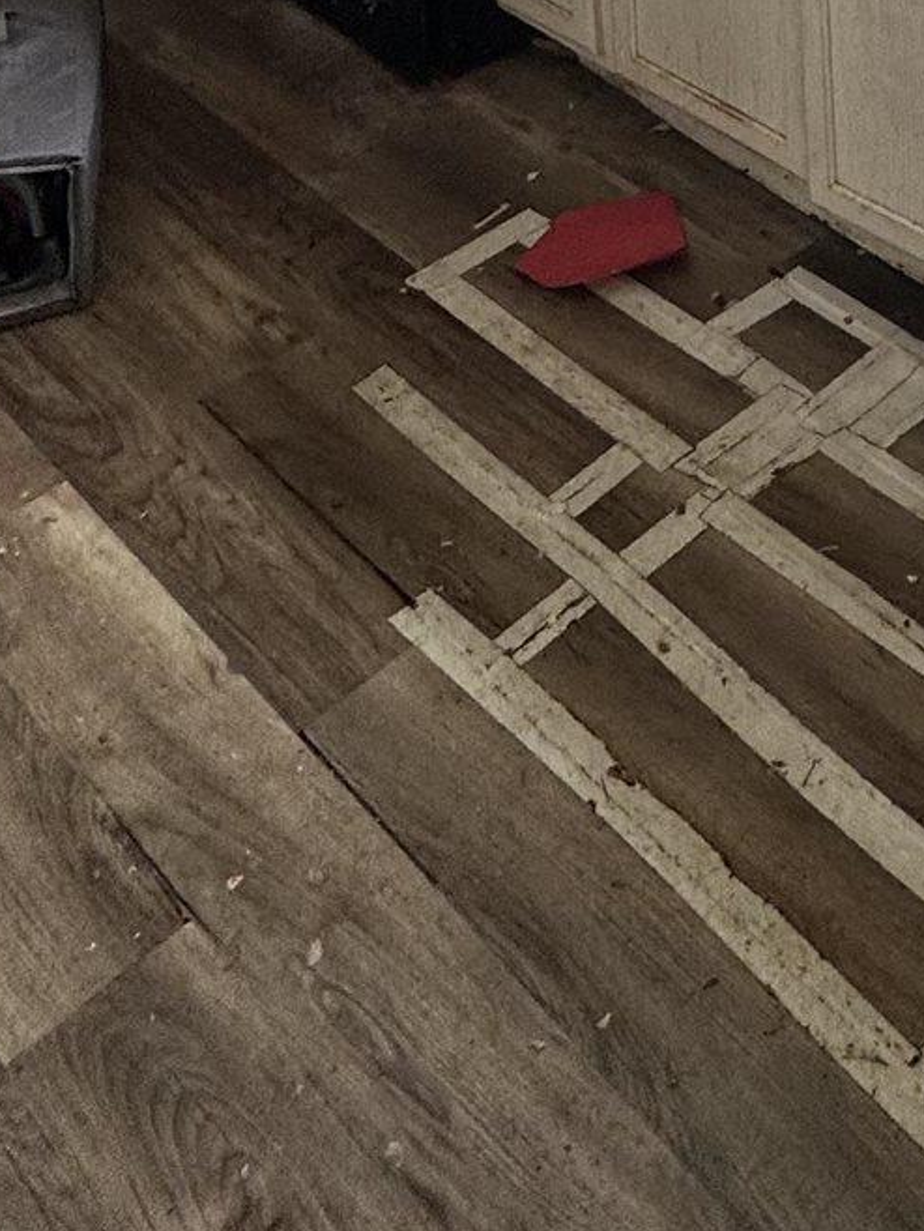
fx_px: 1743
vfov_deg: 30.2
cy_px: -395
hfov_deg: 26.1
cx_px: 1143
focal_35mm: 49
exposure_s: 1/99
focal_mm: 2.22
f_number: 2.2
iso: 80
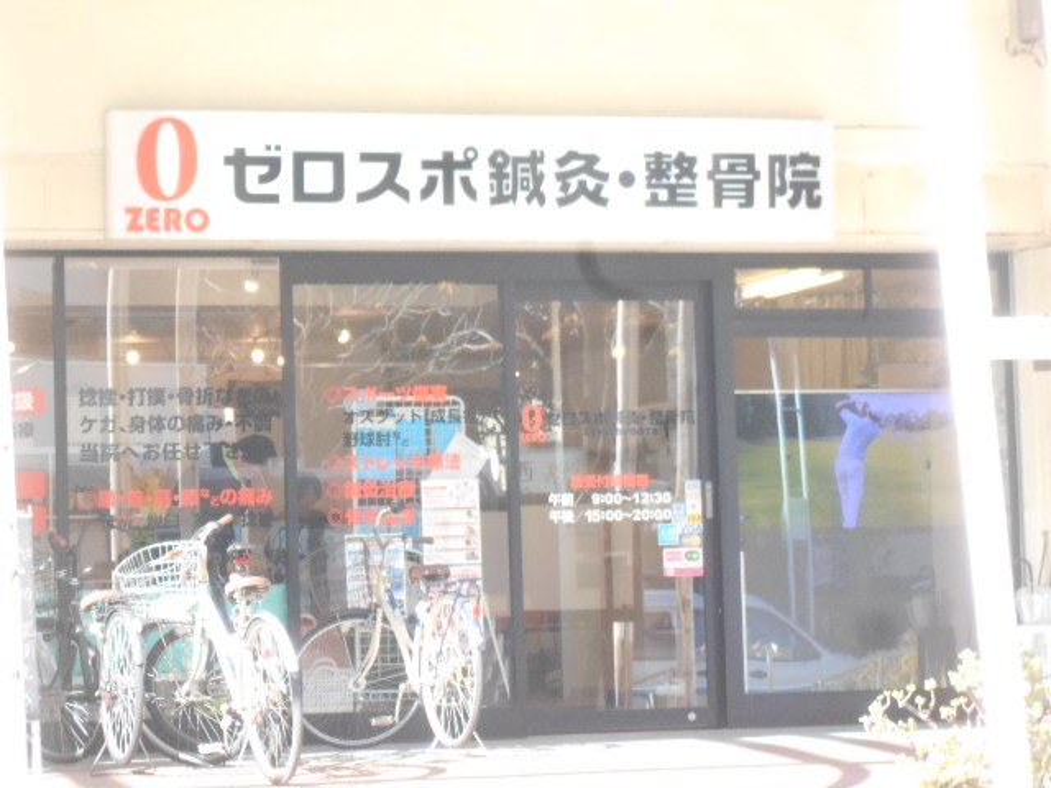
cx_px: 526
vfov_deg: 11.4
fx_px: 3947
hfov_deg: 15.2
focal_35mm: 130
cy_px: 394
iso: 800
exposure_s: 1/125
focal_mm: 23
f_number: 6.5
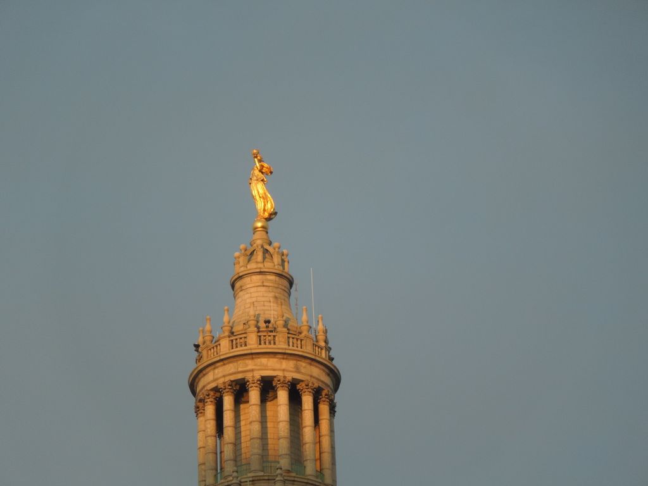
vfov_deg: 6.2
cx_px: 324
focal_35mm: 241
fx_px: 4511
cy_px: 243
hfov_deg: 8.2
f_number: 5.1
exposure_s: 1/160
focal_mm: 43.4
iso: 100
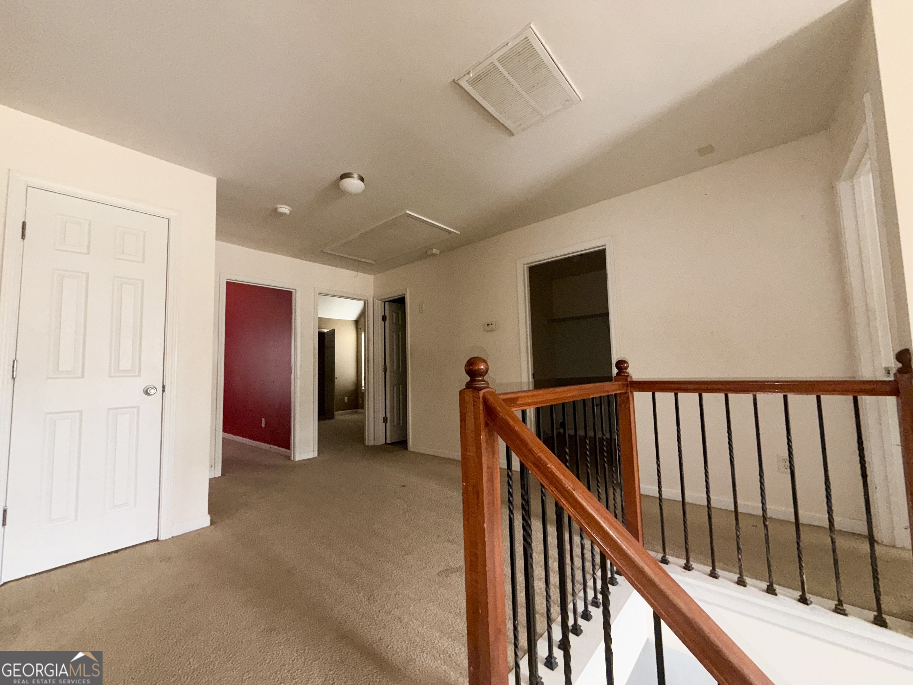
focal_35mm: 14
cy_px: 342
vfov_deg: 85.7
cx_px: 456
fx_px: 369
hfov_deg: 102.1
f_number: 2.2
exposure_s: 1/60
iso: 160
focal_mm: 2.22
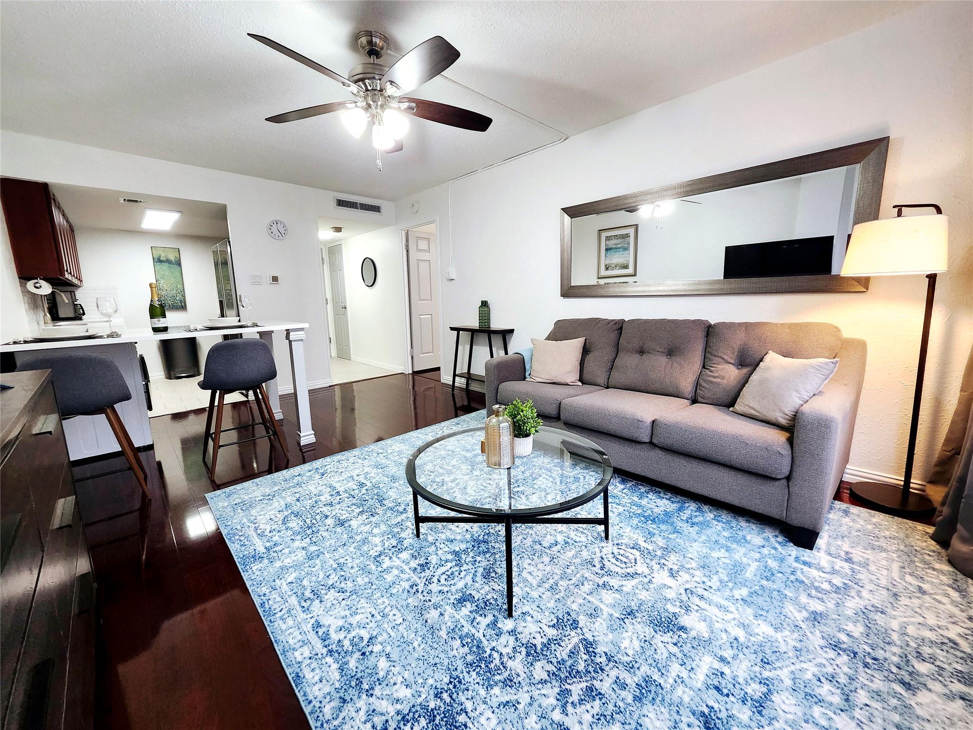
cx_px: 486
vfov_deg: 89.9
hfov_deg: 106.2
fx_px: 365
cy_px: 365
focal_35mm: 13
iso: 200
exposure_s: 1/60.2
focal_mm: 1.74
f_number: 2.2
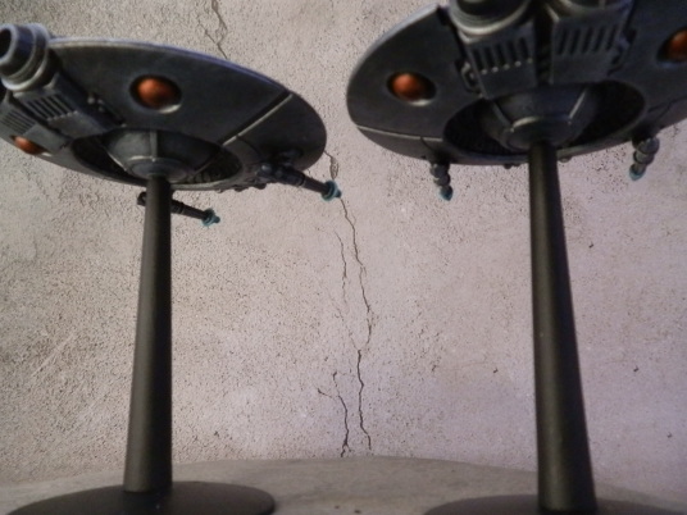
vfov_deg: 49.7
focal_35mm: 28
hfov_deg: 63.4
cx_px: 344
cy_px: 258
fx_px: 556
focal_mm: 5
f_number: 3.1
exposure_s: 1/160
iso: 400
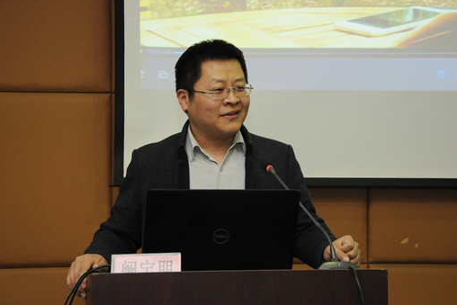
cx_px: 231
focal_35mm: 94
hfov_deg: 21.7
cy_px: 145
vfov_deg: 14.6
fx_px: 1194
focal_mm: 58
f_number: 7.1
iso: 1600
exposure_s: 1/60
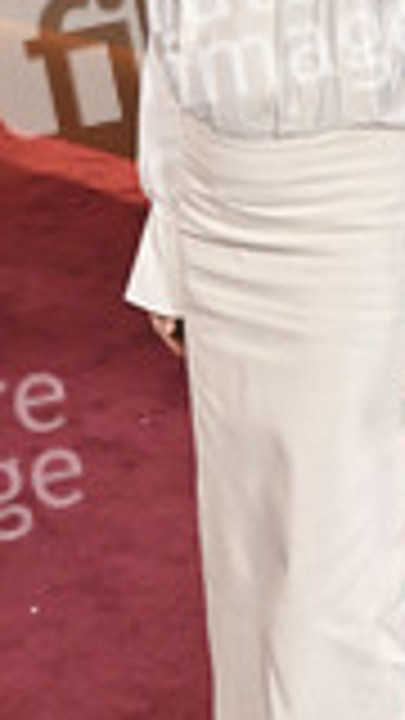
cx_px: 342
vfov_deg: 20.9
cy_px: 256
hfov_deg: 11.8
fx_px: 1947
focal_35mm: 102
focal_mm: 39
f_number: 5.6
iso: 2500
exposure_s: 1/320
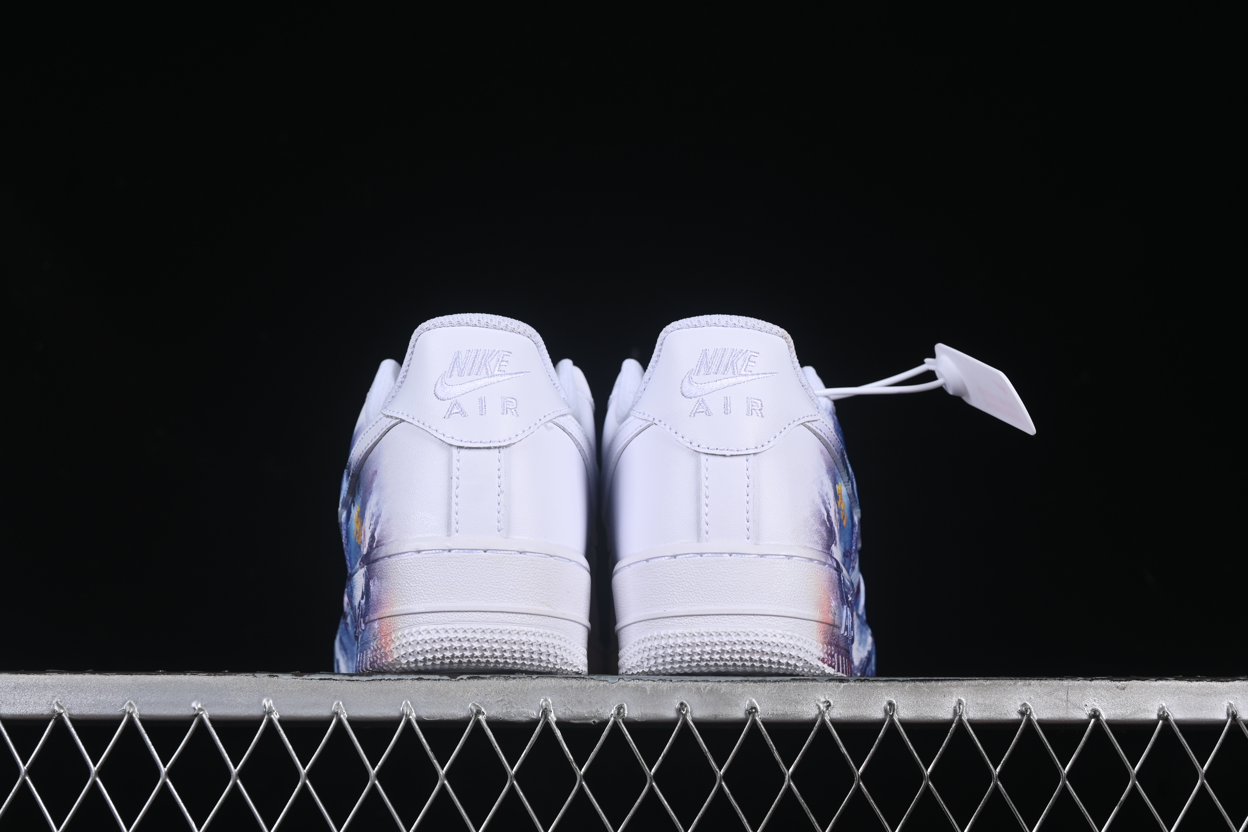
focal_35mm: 75
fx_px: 2600
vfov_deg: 18.2
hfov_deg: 27.0
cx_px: 624
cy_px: 416
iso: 160
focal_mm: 50
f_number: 8
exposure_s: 1/80
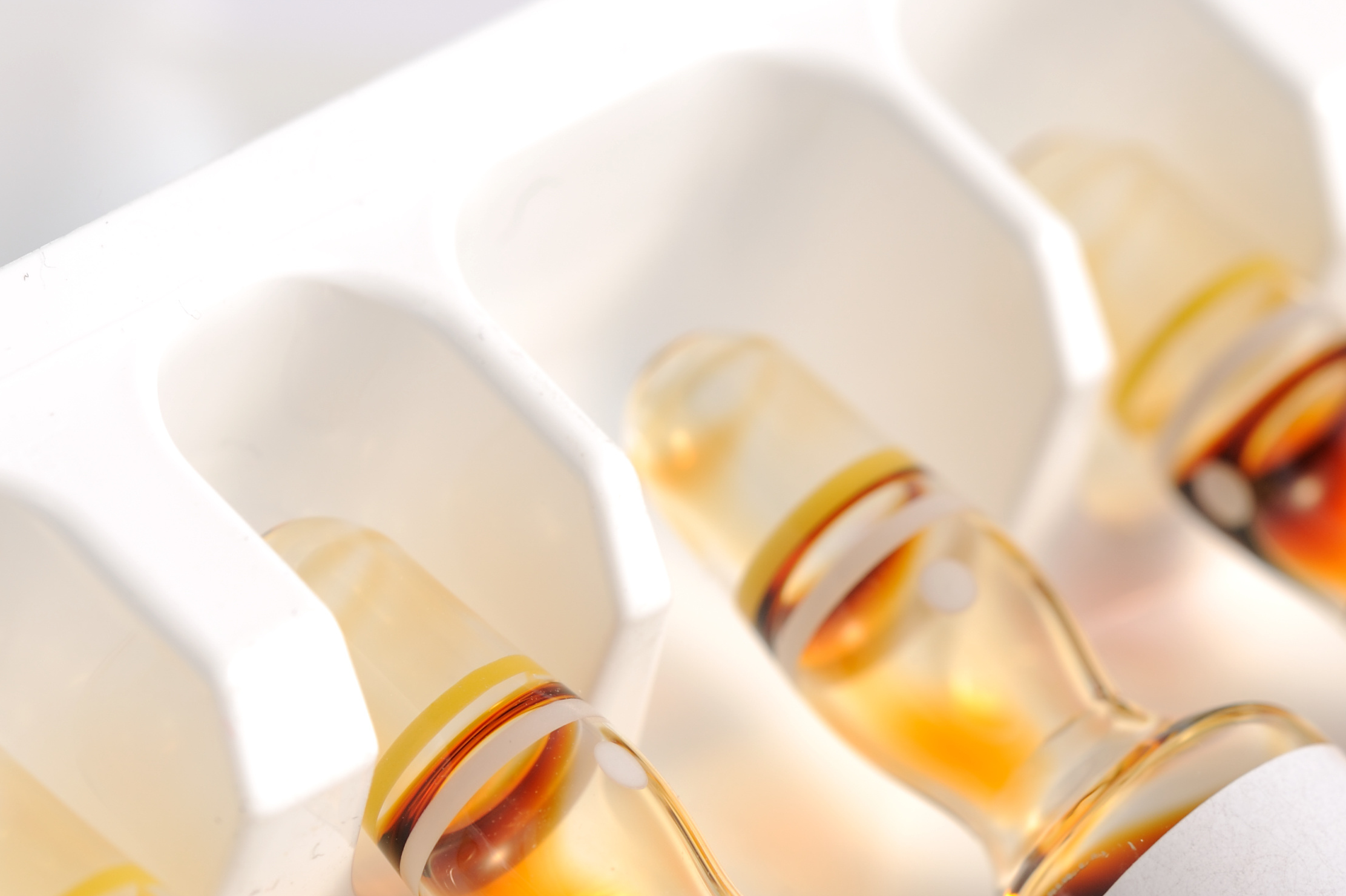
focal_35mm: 287
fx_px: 10724
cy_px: 711
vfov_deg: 4.8
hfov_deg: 7.2
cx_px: 1158
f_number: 7.1
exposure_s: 1/320
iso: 126
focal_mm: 150
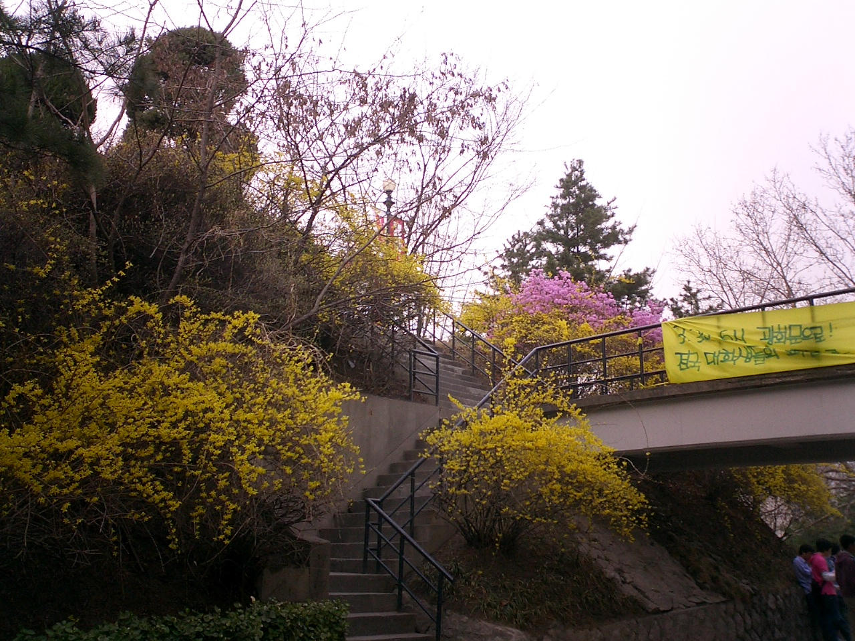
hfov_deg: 50.1
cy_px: 320
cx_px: 428
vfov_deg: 38.7
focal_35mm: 37
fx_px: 914
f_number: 3.5
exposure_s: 1/100
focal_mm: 5.6
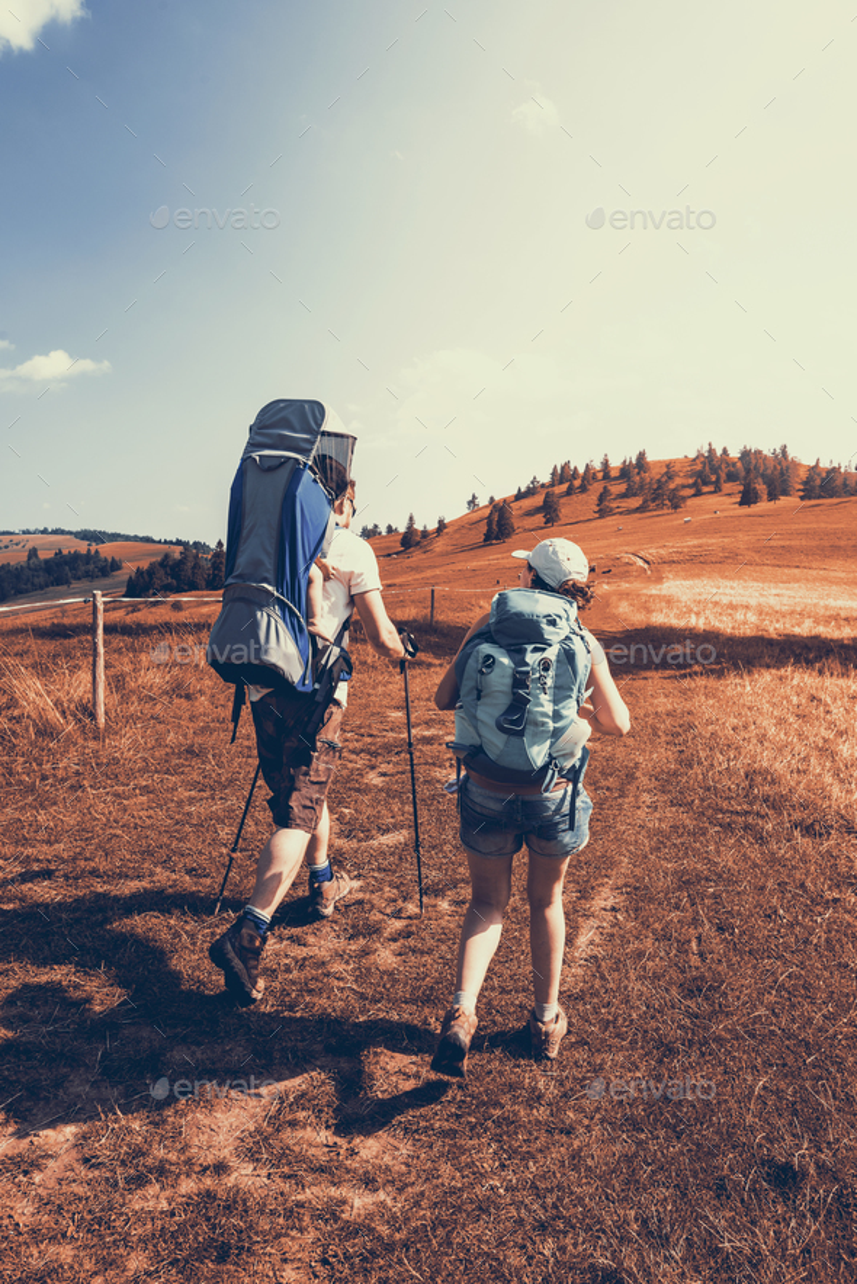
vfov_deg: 73.7
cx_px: 428
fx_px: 856
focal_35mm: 24
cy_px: 642
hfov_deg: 53.2
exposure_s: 1/320
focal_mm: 24
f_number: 8
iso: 100
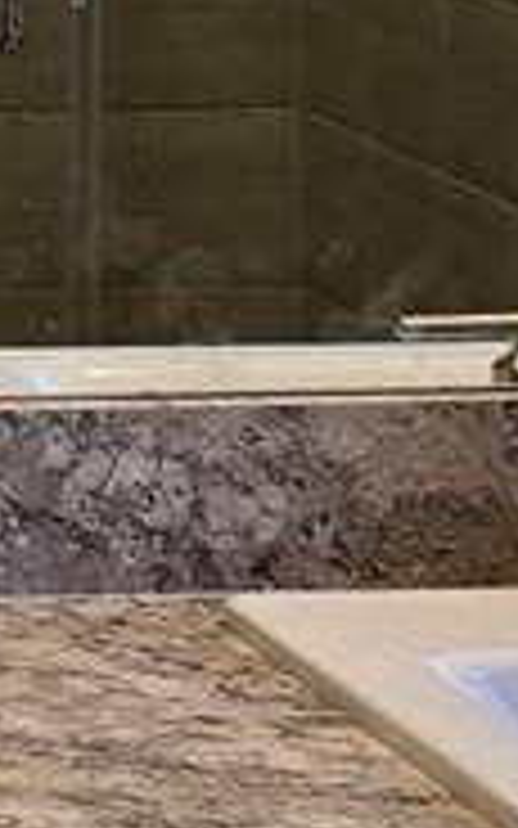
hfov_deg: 5.3
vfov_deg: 9.8
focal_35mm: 212
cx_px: -1671
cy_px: -90
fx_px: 4789
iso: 40
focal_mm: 6.3
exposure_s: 1/120
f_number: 1.7
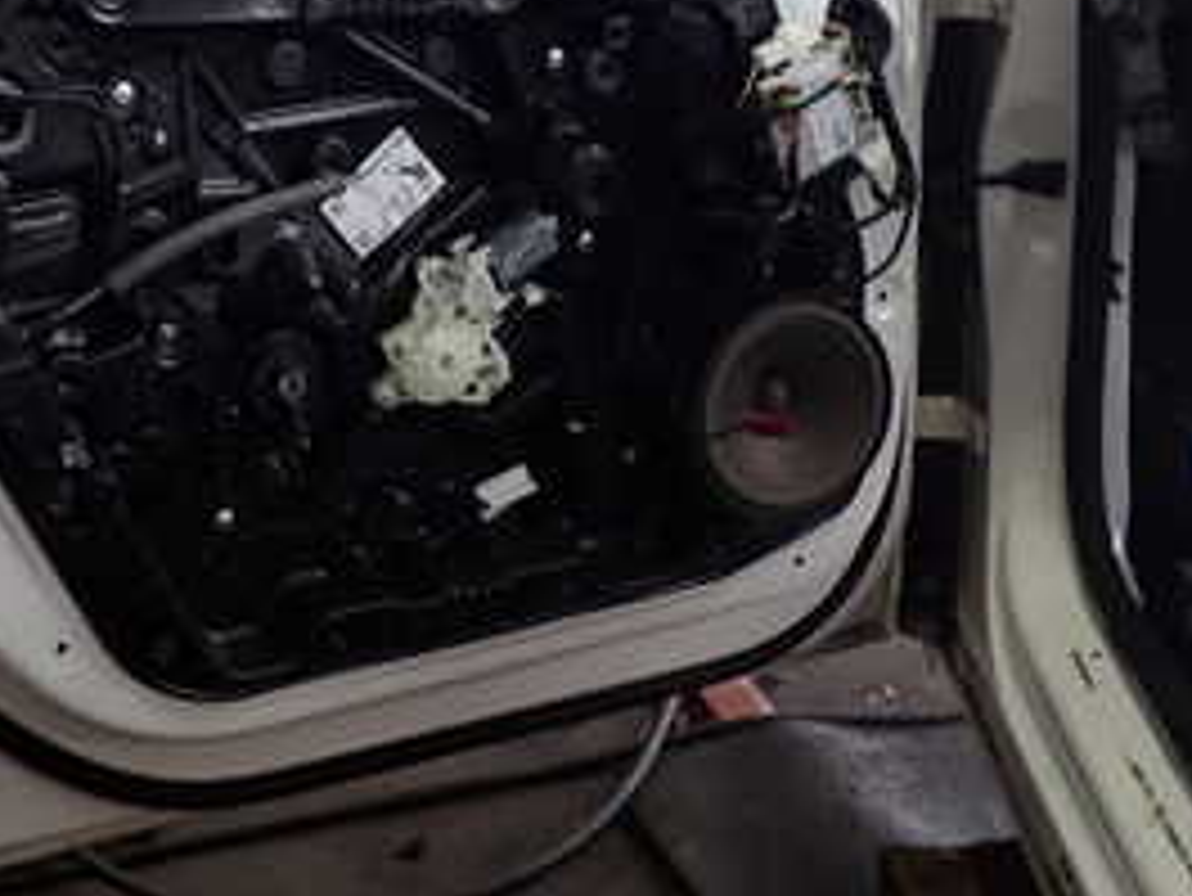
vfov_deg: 20.9
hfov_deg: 27.8
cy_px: 5
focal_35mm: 68
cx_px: 184
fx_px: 2343
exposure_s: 1/100
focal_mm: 5.4
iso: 200
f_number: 2.3
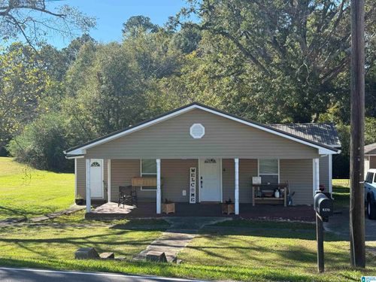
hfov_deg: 39.7
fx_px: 521
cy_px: 141
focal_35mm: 48
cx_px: 188
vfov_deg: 30.3
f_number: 1.78
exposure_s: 1/2146
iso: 100
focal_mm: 6.76
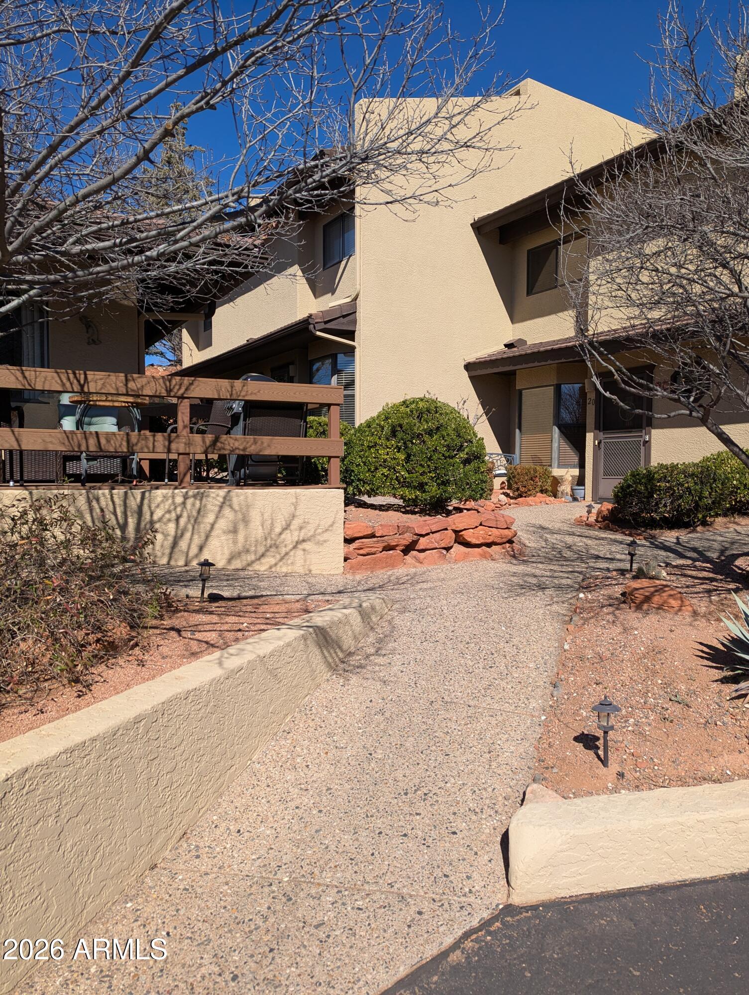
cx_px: 374
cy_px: 498
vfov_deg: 71.5
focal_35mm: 24
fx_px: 691
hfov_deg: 56.9
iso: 47
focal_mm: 6.81
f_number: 1.85
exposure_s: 1/2358
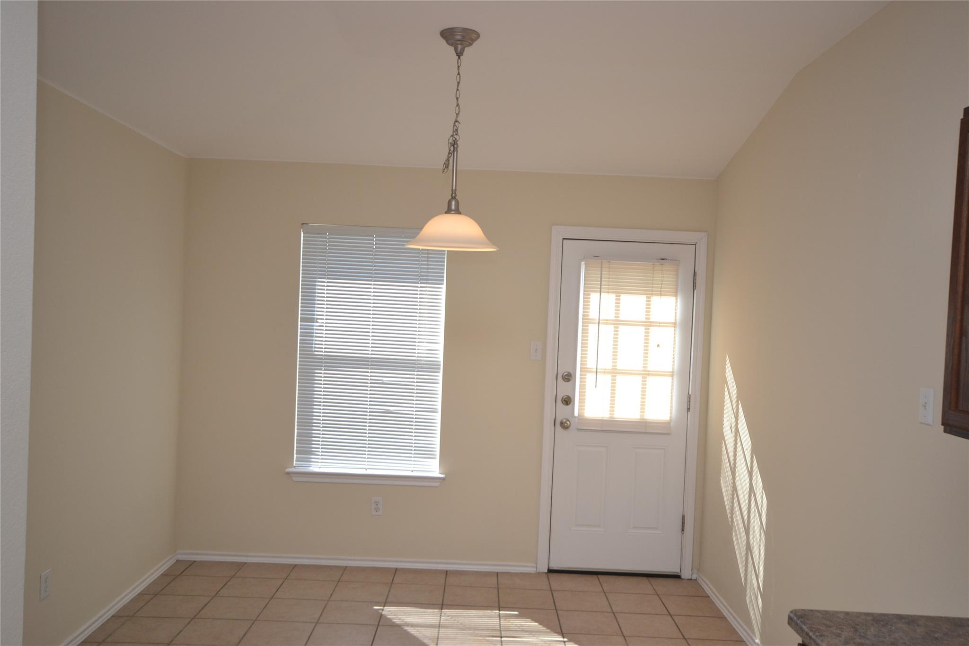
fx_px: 807
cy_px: 323
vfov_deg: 43.6
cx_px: 484
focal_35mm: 30
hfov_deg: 61.9
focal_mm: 20
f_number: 5.6
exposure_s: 1/100
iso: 400
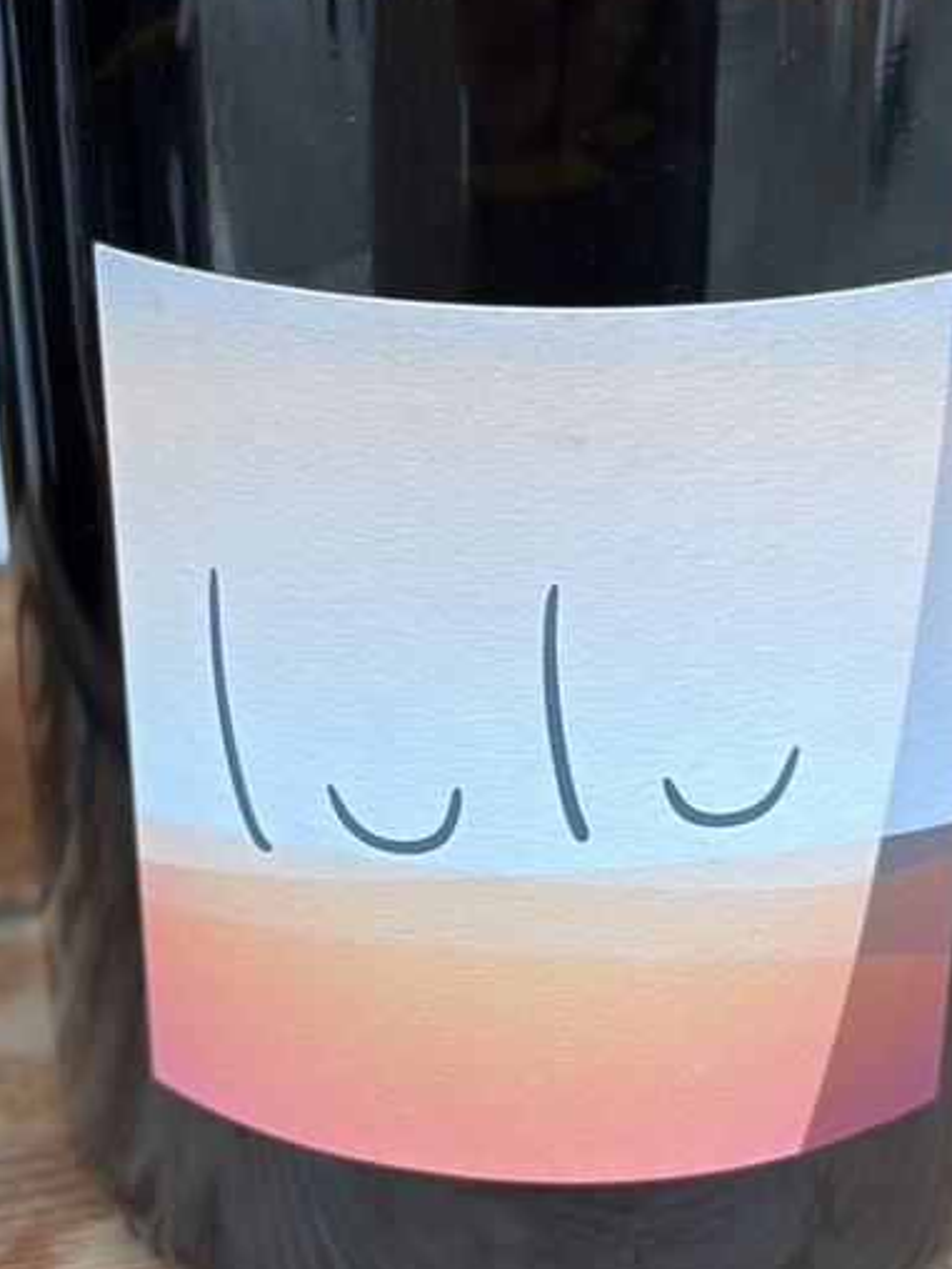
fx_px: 1247
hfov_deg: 41.8
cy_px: 724
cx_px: 455
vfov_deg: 53.8
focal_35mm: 34
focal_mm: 5.96
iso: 40
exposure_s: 1/195
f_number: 1.6
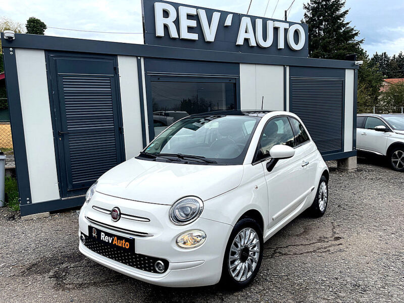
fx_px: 303
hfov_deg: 67.3
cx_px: 202
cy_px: 152
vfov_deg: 53.1
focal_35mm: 26
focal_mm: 4.2
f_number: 1.6
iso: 32
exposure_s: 1/1984
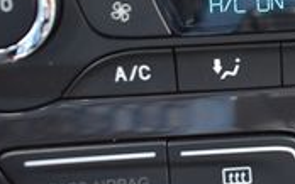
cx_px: 359
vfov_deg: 12.7
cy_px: -18
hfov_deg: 19.3
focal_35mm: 101
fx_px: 813
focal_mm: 18
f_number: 3.5
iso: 800
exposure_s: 1/200
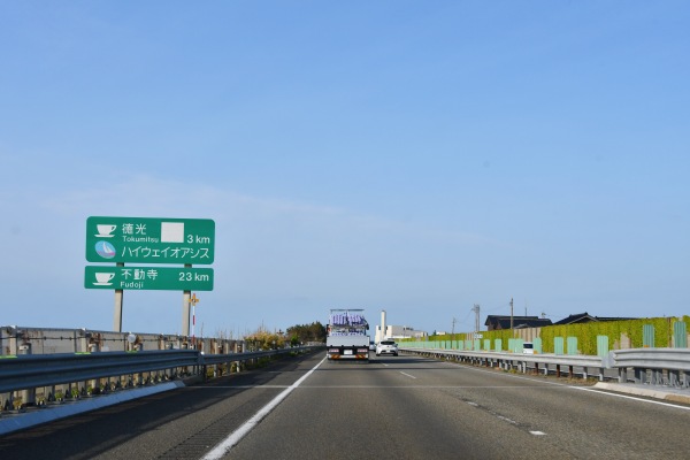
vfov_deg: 26.5
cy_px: 230
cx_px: 345
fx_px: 977
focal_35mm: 51
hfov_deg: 38.9
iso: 400
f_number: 11
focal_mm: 34
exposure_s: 1/500
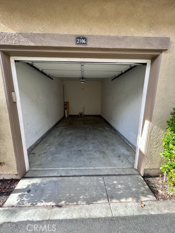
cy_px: 116
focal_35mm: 13
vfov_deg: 106.2
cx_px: 88
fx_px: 88
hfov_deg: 89.9
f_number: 1.8
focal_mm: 1.57
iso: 32
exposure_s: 1/100
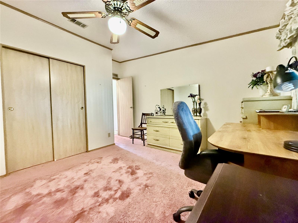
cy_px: 112
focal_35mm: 14
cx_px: 149
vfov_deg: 85.7
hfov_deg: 102.1
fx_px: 121
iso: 1000
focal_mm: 2.22
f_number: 2.2
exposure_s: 1/60
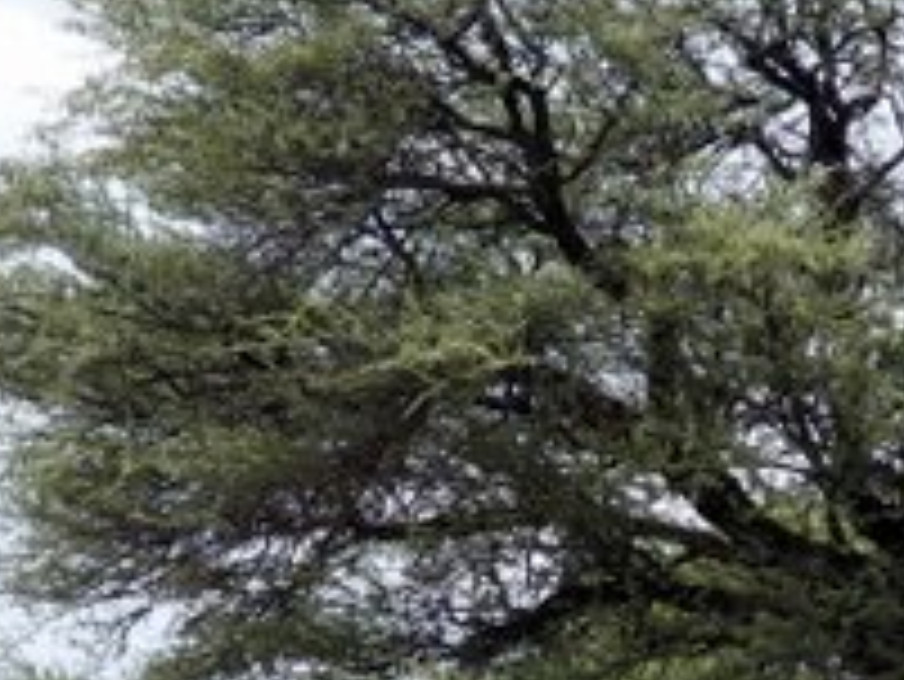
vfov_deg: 2.1
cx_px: 940
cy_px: 459
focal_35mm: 717
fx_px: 18736
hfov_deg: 2.8
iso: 100
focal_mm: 64.3
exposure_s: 1/800
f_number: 3.5
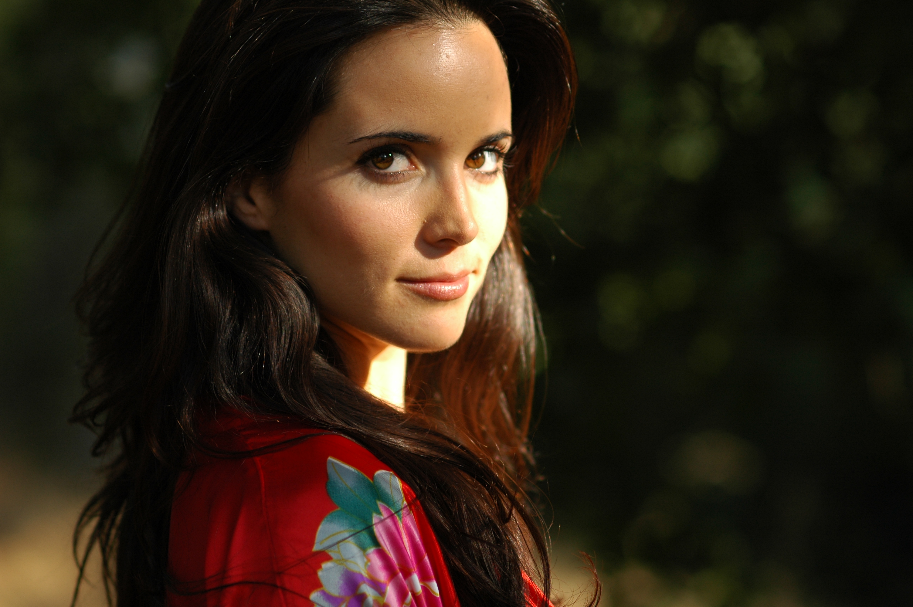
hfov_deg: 16.1
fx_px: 3231
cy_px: 304
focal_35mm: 128
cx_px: 456
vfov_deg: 10.7
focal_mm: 85
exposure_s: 1/640
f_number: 2.8
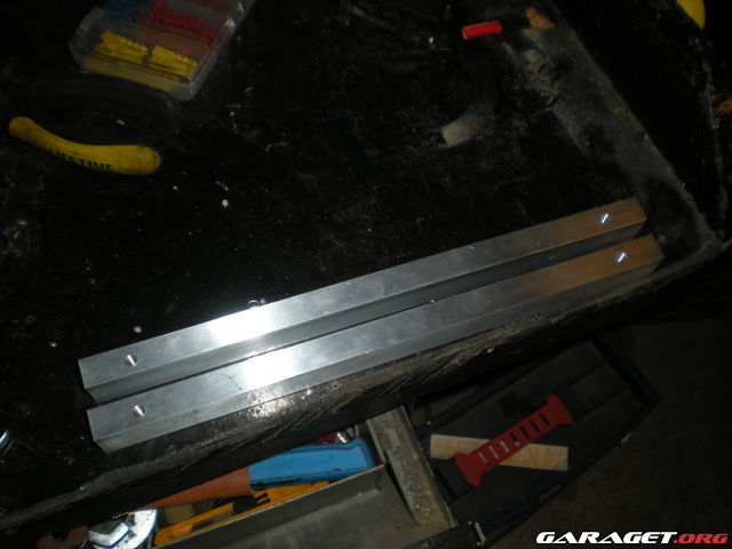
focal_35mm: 38
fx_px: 804
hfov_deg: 49.0
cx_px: 366
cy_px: 274
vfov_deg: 37.7
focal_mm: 6.3
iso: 64
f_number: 3.1
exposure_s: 1/60
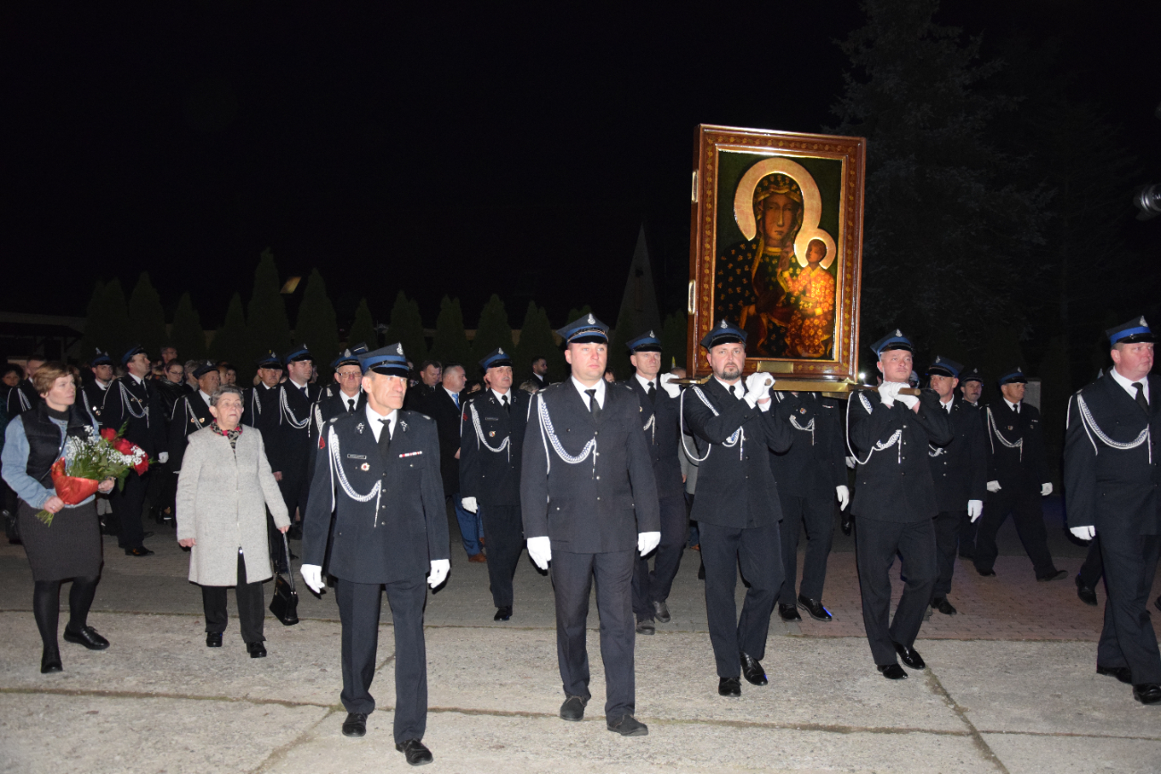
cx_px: 580
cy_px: 387
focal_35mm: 33
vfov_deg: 40.0
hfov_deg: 57.2
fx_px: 1064
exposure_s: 1/60
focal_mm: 22
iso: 3200
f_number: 3.8
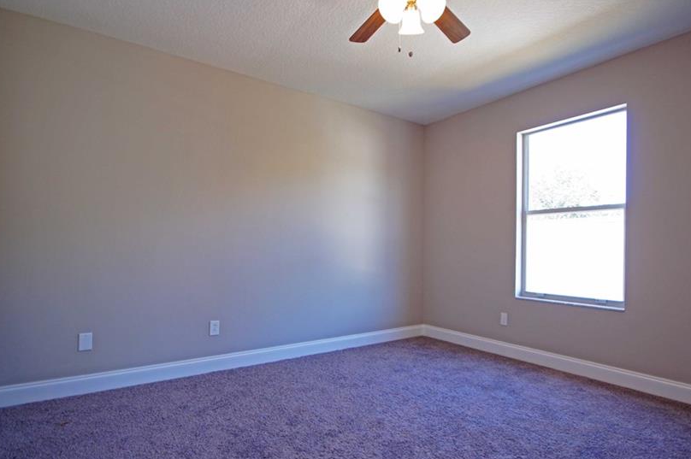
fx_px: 364
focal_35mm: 19
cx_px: 389
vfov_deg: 64.3
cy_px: 249
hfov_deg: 86.5
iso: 200
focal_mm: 10
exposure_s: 1/30
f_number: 4
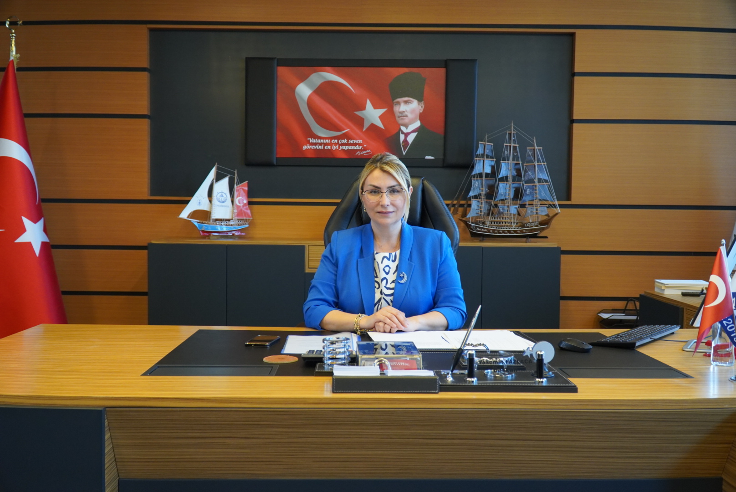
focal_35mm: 33
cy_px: 246
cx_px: 368
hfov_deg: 57.2
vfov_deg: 40.0
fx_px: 675
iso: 1600
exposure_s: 1/160
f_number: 4
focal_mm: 22
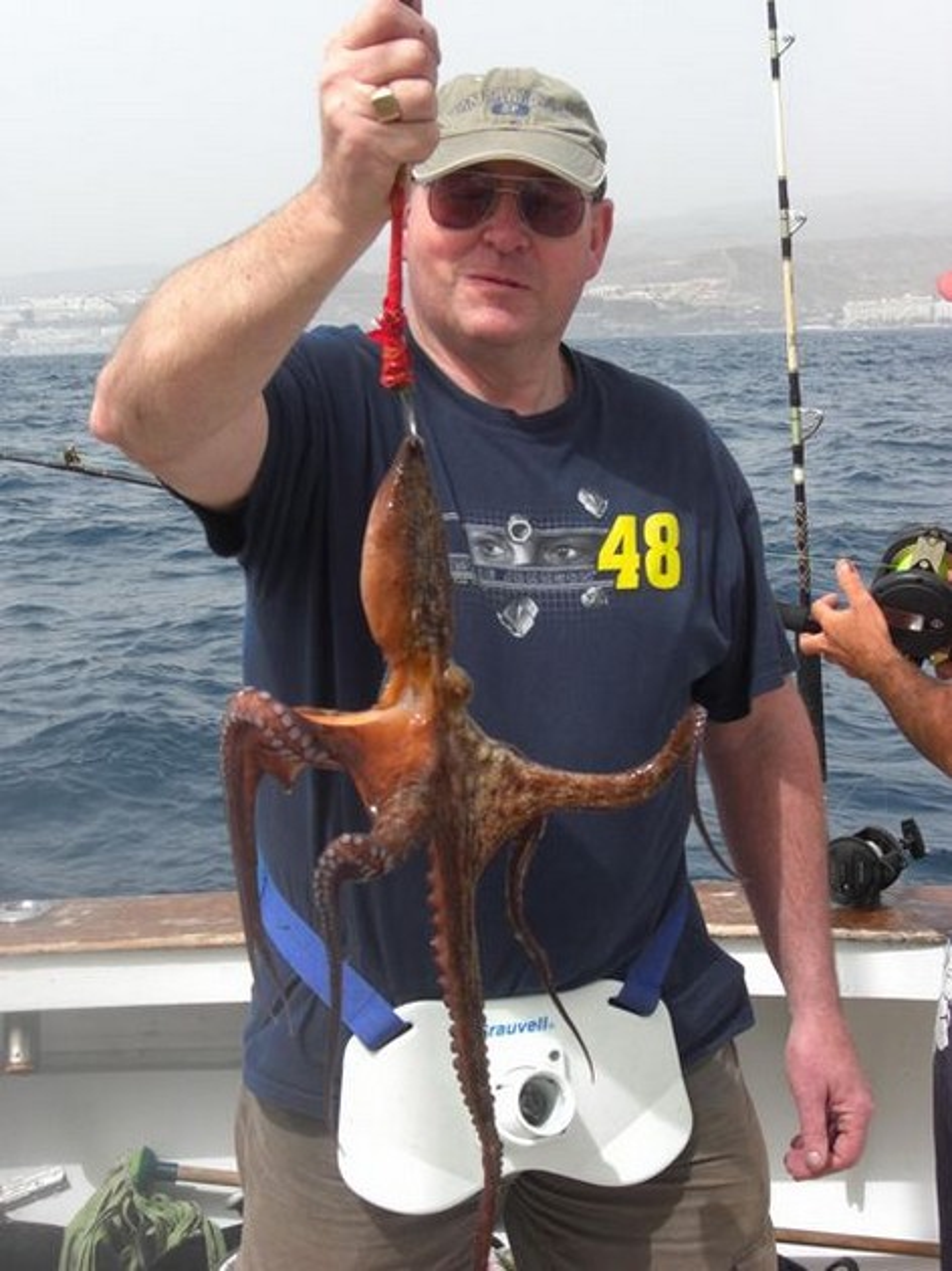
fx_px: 2092
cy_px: 636
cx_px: 476
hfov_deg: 25.6
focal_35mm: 57
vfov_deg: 33.8
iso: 80
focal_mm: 11.8
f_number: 5
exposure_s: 1/320
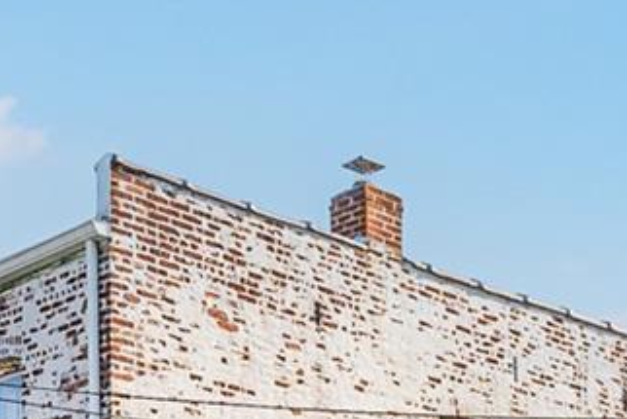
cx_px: 822
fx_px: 1551
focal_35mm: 89
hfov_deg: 20.8
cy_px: 814
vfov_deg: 13.4
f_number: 5.6
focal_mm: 14
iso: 40
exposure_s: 1/125
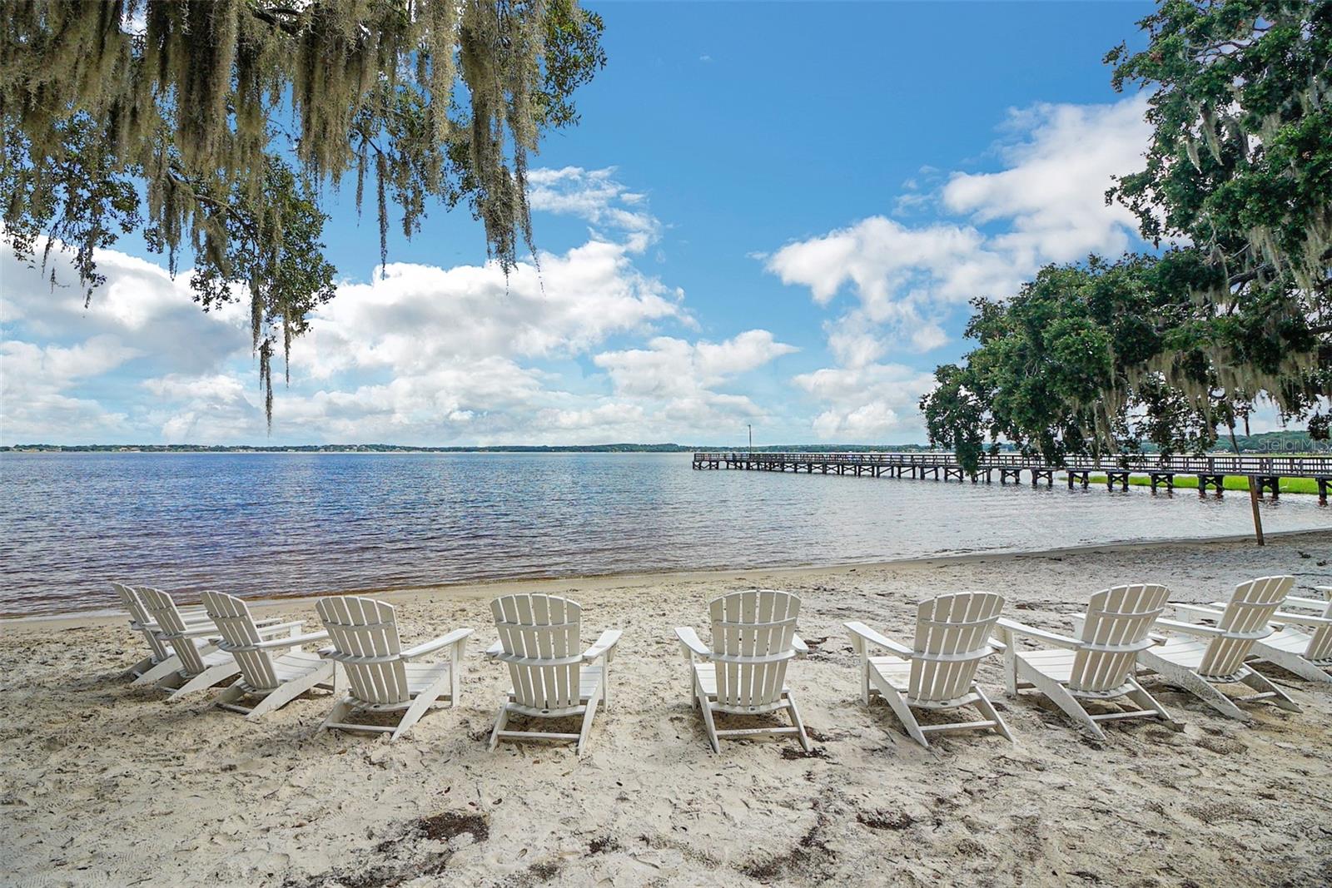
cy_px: 444
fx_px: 555
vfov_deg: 77.3
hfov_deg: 100.4
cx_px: 666
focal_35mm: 15
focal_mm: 10
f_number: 9
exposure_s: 1/800
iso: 320
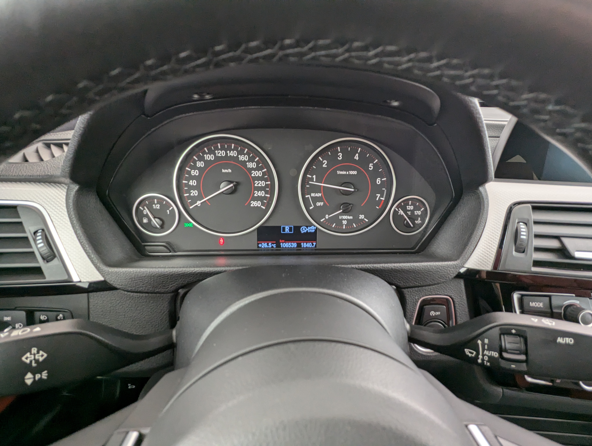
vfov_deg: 78.2
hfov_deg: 94.4
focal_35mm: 16
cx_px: 296
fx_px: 274
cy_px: 223
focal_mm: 2.35
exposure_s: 1/35.3
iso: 175
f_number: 2.2
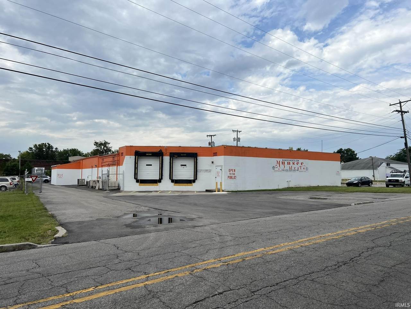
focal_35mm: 26
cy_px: 154
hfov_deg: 67.3
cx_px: 206
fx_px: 309
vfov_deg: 53.1
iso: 50
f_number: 1.5
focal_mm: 5.7
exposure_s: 1/5319
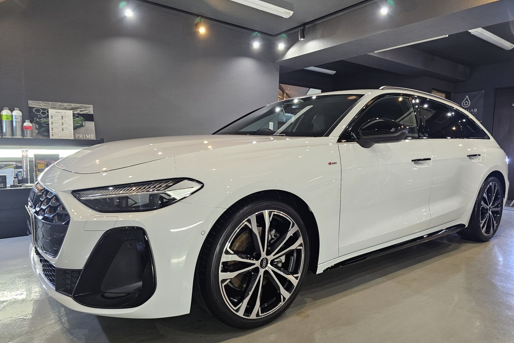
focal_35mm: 24
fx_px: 343
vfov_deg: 53.1
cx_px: 256
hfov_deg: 73.7
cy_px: 174
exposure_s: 1/100
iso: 250
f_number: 1.7
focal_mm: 6.3
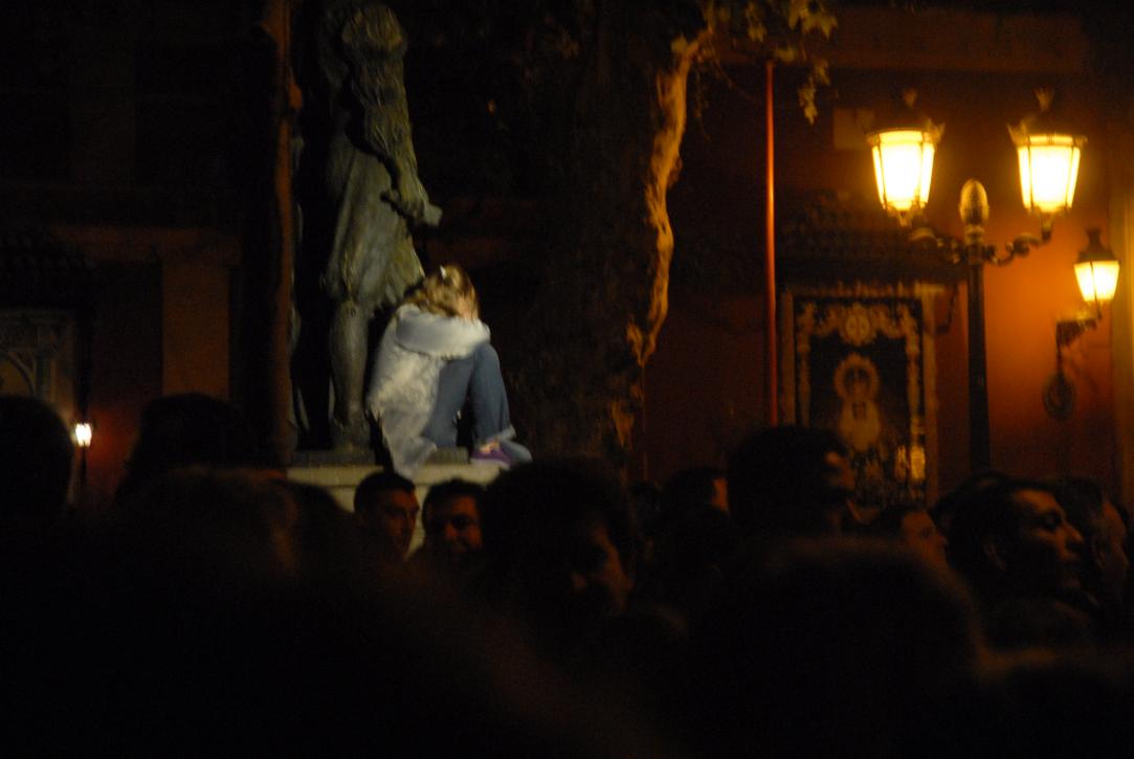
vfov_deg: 13.1
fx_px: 3311
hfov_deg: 19.4
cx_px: 567
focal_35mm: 105
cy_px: 380
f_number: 4.5
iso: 1250
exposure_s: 1/60
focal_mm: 70
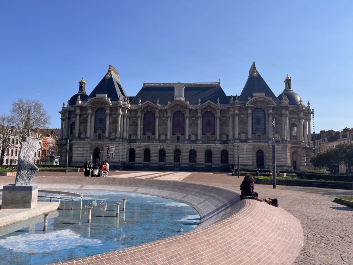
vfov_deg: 53.1
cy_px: 132
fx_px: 265
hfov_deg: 67.3
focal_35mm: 26
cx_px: 176
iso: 50
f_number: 1.6
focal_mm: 5.1
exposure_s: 1/3745
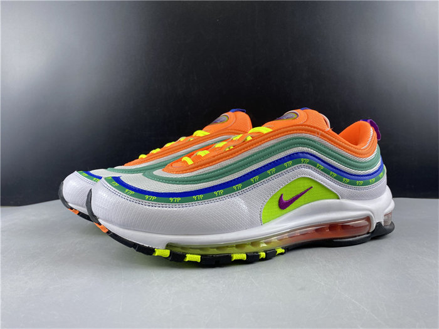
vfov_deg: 53.1
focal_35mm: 26
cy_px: 164
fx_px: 330
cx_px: 220
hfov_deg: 67.3
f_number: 1.8
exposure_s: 1/100
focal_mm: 4.25
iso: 64
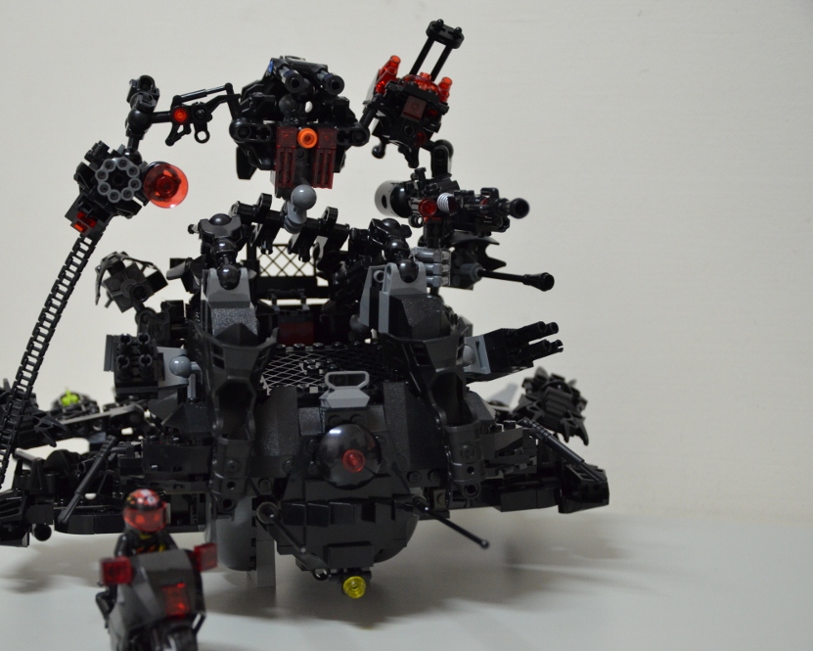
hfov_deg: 31.1
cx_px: 314
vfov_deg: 25.2
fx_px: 1458
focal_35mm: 61
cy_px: 327
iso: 1600
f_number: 4.5
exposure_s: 1/30
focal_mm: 35
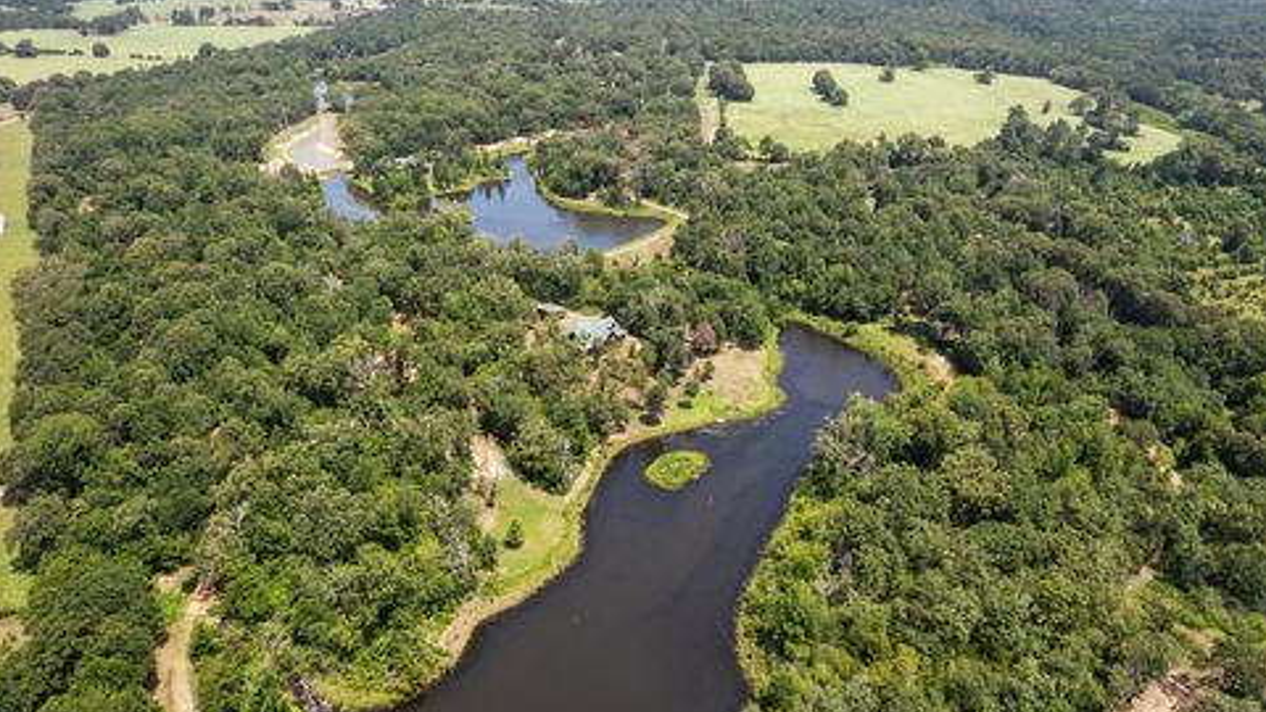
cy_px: 371
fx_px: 806
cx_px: 615
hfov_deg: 76.3
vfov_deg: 47.7
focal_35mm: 24
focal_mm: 8.38
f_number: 2.8
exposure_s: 1/1600
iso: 110
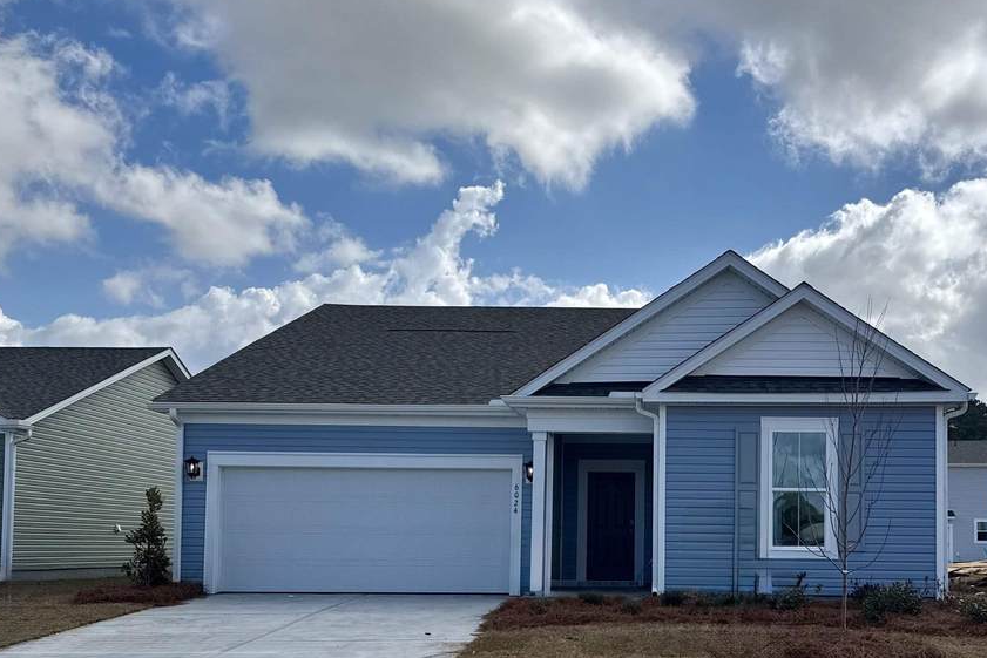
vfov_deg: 34.4
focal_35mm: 38
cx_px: 622
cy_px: 491
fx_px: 1042
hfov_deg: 50.1
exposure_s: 1/10309
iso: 100
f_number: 1.78
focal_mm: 6.76
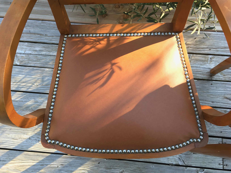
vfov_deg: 48.2
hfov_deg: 61.7
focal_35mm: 29
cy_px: 86
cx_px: 116
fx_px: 194
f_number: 2.2
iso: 32
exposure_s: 1/100
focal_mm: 4.15
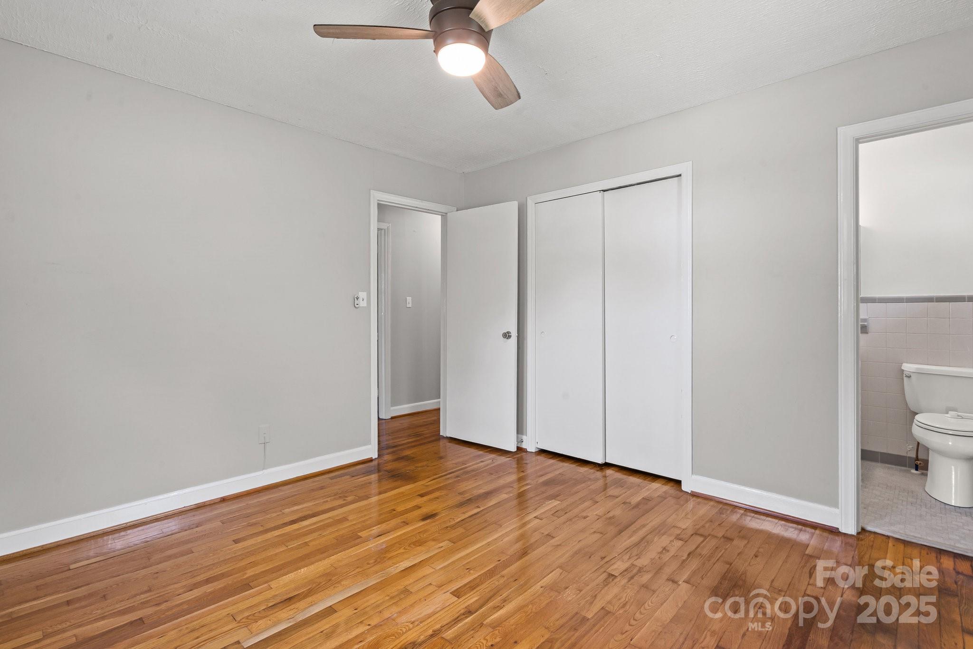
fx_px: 432
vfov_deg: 73.7
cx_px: 486
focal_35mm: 16
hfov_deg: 96.7
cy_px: 324
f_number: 11
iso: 100
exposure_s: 1/1.25
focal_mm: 16
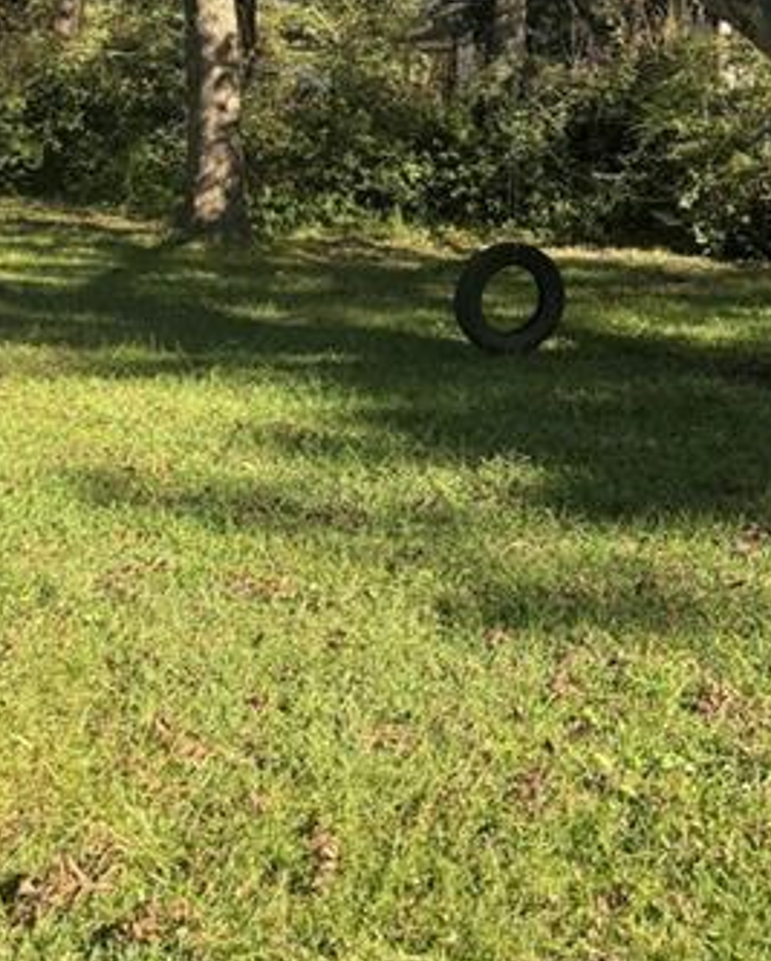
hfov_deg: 27.0
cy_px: 63
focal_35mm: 54
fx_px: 1538
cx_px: 713
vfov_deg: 32.6
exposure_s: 1/765
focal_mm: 6.76
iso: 80
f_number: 1.78
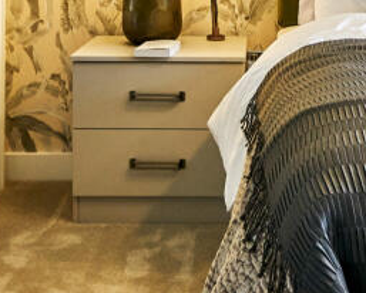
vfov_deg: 19.2
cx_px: 263
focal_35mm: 73
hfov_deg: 25.8
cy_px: -106
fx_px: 790
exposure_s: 1/10
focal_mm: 13
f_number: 8
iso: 320
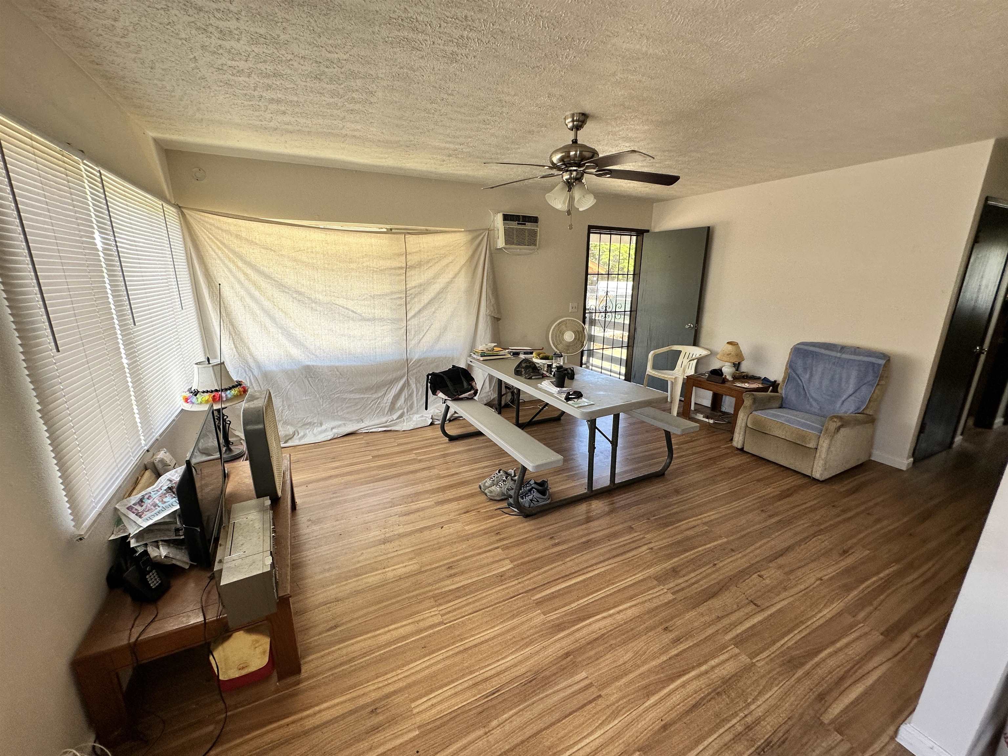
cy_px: 378
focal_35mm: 14
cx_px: 504
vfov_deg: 85.7
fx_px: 408
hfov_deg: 102.1
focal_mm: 2.22
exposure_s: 1/99
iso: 80
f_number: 2.2
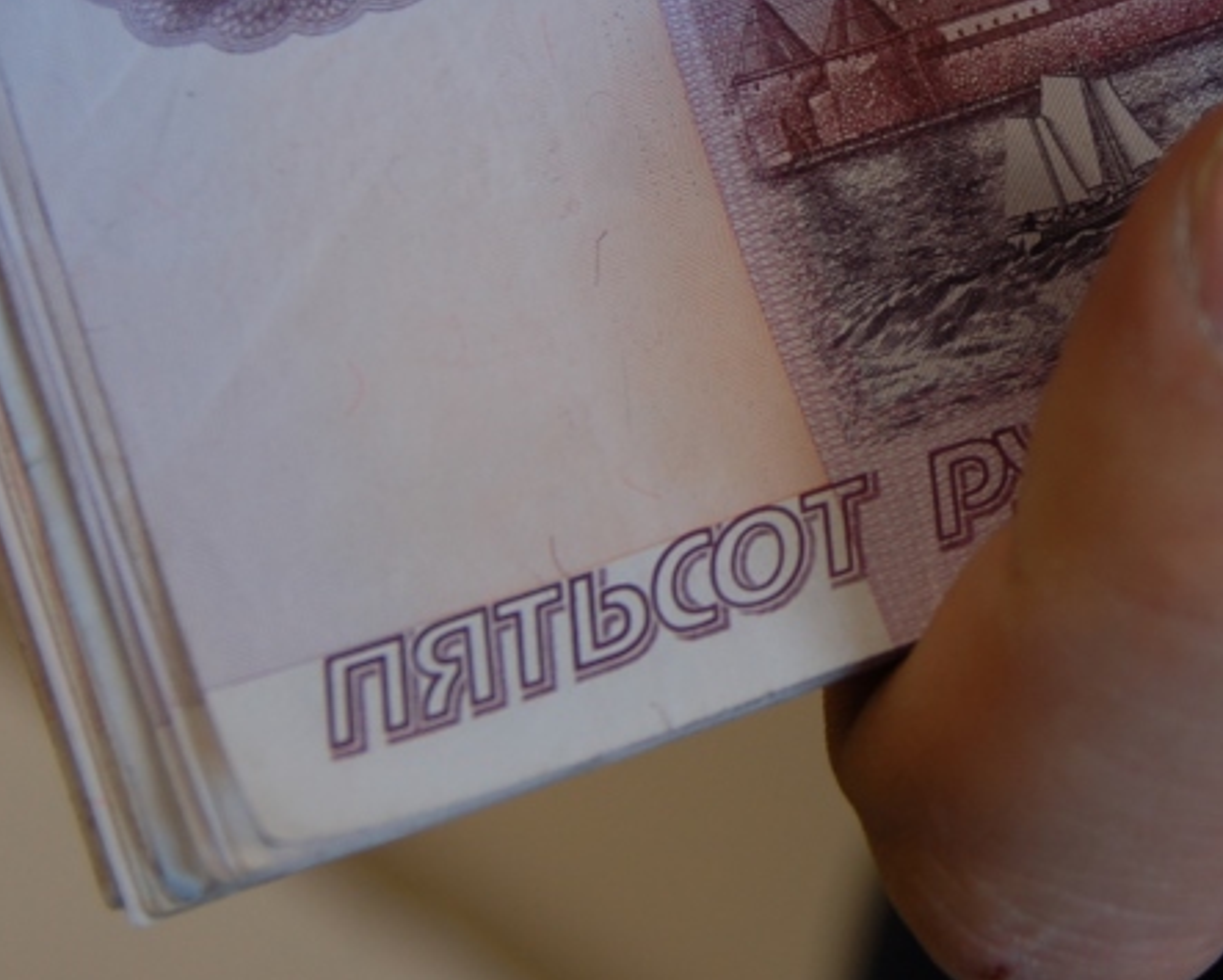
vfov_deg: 11.8
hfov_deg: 14.6
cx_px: 1110
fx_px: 4709
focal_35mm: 130
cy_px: 203
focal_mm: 40
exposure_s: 1/40
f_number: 4.2
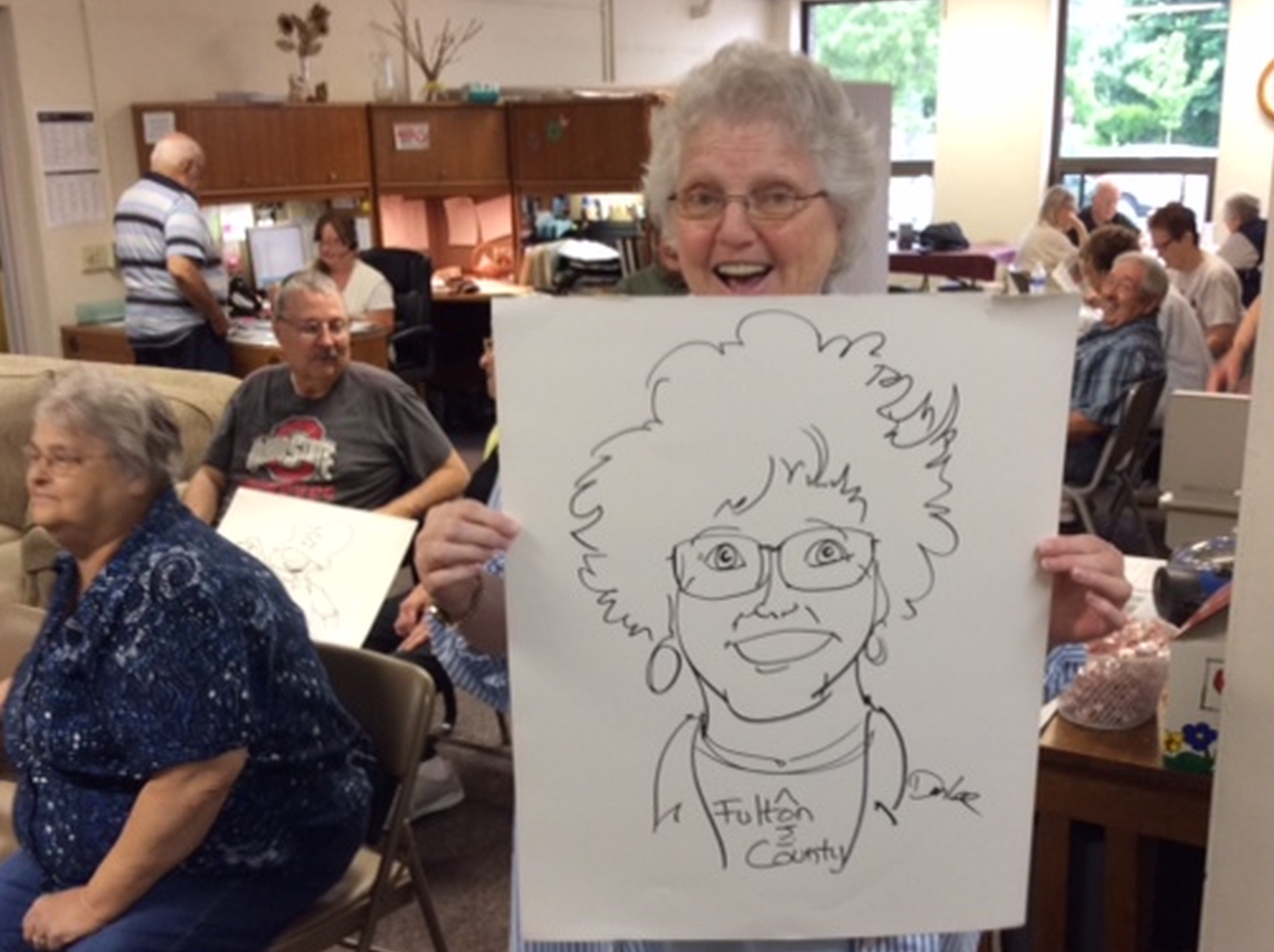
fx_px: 1544
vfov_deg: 34.2
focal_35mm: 42
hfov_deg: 44.8
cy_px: 577
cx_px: 669
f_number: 2.4
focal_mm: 3.3
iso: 80
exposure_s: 1/24
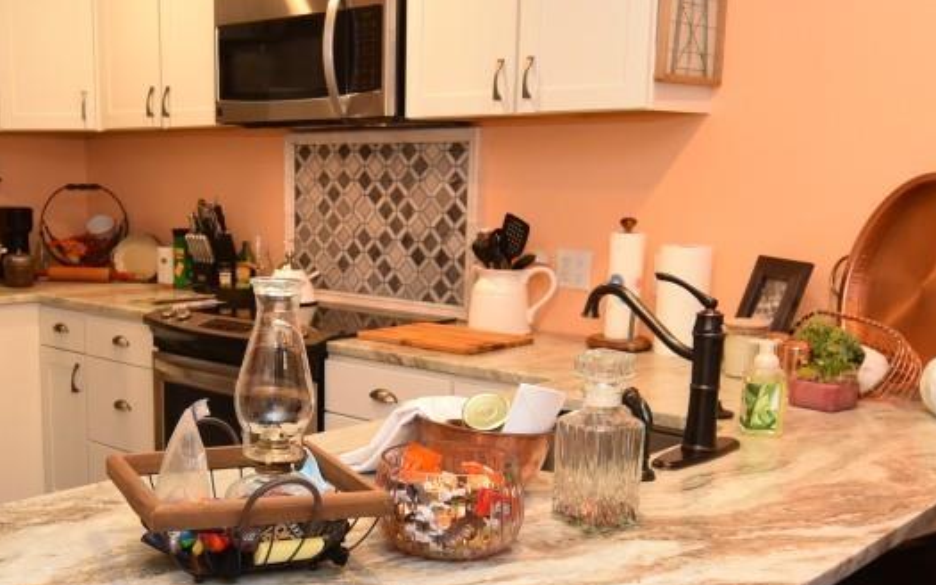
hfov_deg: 44.2
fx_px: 1122
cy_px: 405
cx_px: 271
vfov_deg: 28.9
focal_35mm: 44
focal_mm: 14
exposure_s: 1/80
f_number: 4
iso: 800
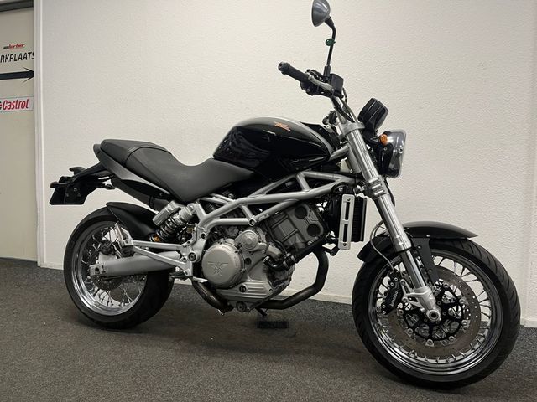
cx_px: 268
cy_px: 201
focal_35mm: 26
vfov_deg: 53.1
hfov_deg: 67.3
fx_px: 403
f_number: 1.6
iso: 80
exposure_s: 1/50
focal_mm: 5.1
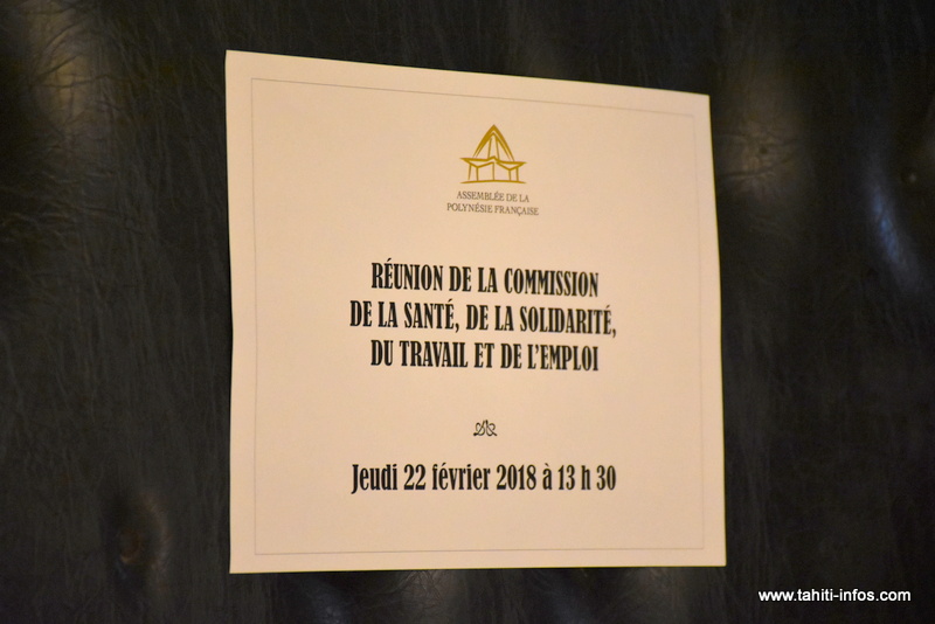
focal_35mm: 195
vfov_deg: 7.0
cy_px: 312
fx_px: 5066
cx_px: 468
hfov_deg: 10.5
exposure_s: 1/30
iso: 4000
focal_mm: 130
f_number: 5.6
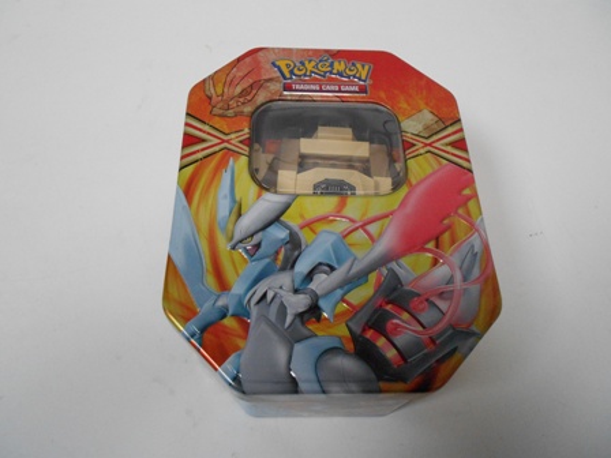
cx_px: 306
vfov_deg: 53.1
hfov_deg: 67.3
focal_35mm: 26
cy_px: 229
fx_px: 459
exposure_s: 1/15
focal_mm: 4.6
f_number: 3.2
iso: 400
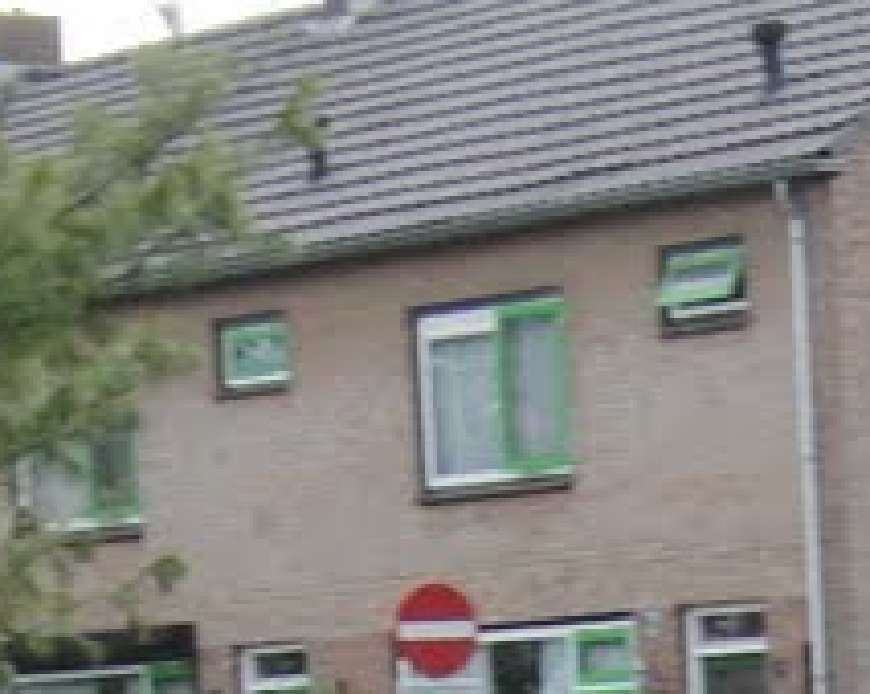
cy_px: 1323
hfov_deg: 7.2
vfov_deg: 5.7
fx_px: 6894
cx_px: 923
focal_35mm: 268
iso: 100
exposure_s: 1/400
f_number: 3.4
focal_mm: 10.1
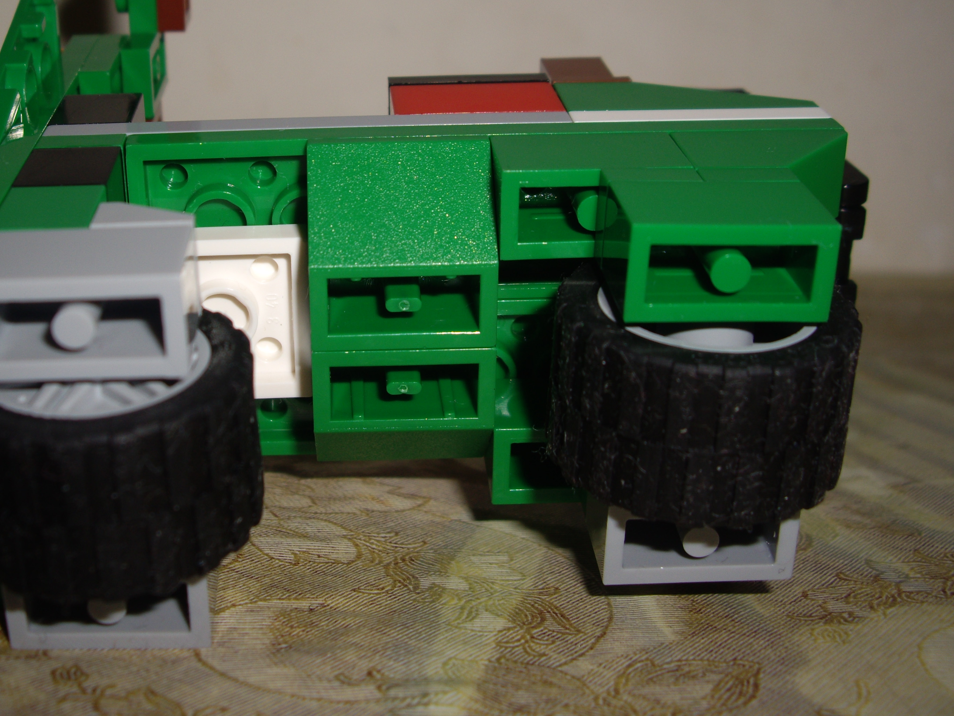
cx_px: 352
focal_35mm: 51
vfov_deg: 28.4
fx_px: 1406
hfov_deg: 37.2
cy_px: 246
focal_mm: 7.9
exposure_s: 1/40
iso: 64
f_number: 8
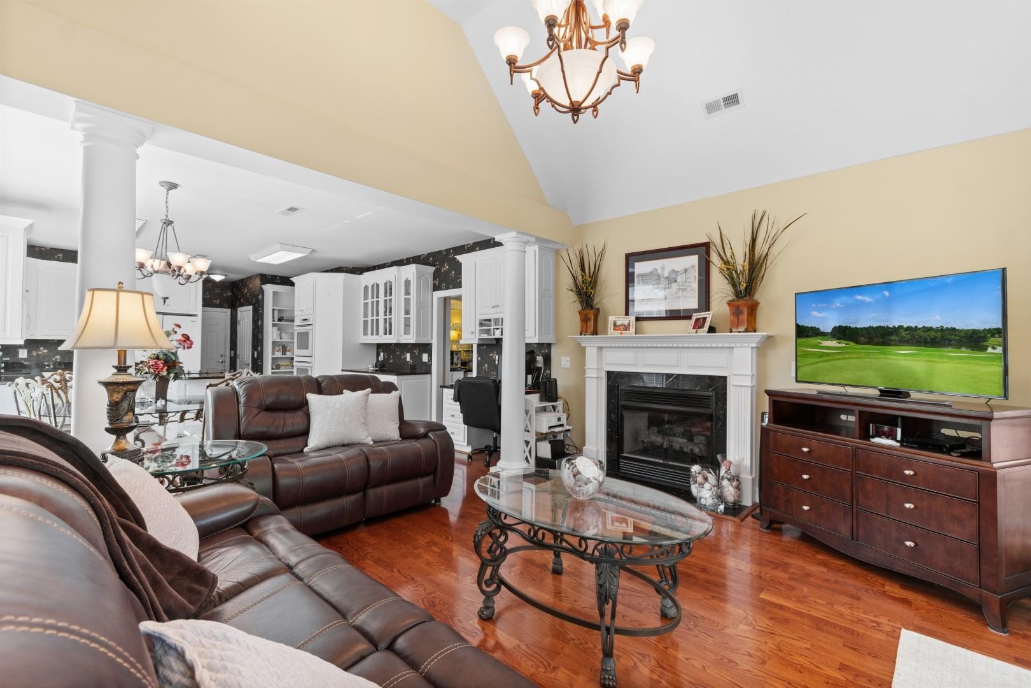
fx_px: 430
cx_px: 516
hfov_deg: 100.4
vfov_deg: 77.3
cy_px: 344
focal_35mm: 15
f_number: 4.5
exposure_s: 1/15
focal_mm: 10
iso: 100
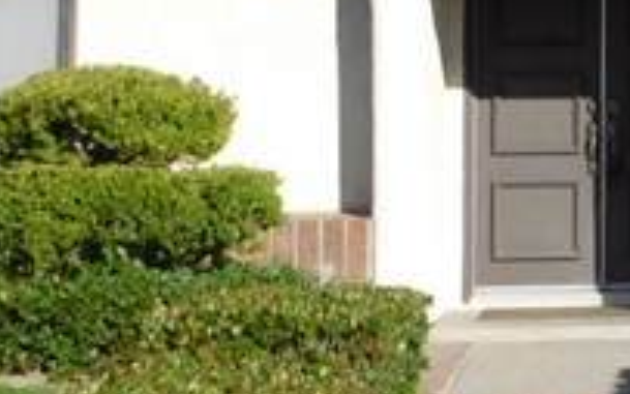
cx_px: 912
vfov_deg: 10.5
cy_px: -78
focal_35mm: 123
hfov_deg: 15.7
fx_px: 2112
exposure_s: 1/500
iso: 125
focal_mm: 4
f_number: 6
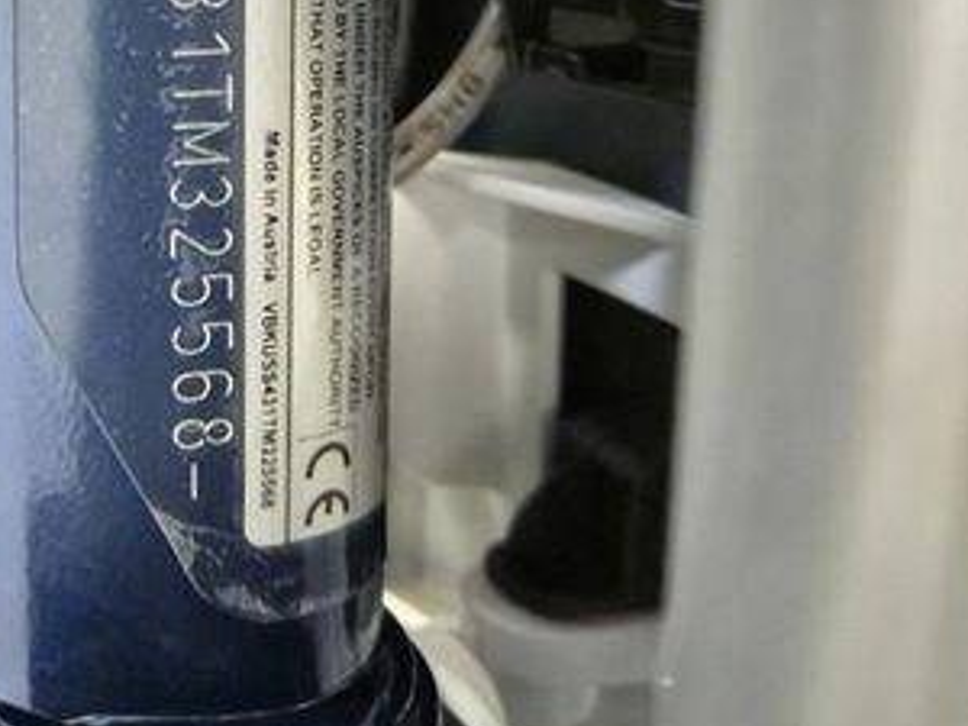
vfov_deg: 28.6
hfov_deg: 36.7
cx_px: 113
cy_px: 77
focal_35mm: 49
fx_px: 1370
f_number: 1.8
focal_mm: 5.4
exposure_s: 1/100
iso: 2500
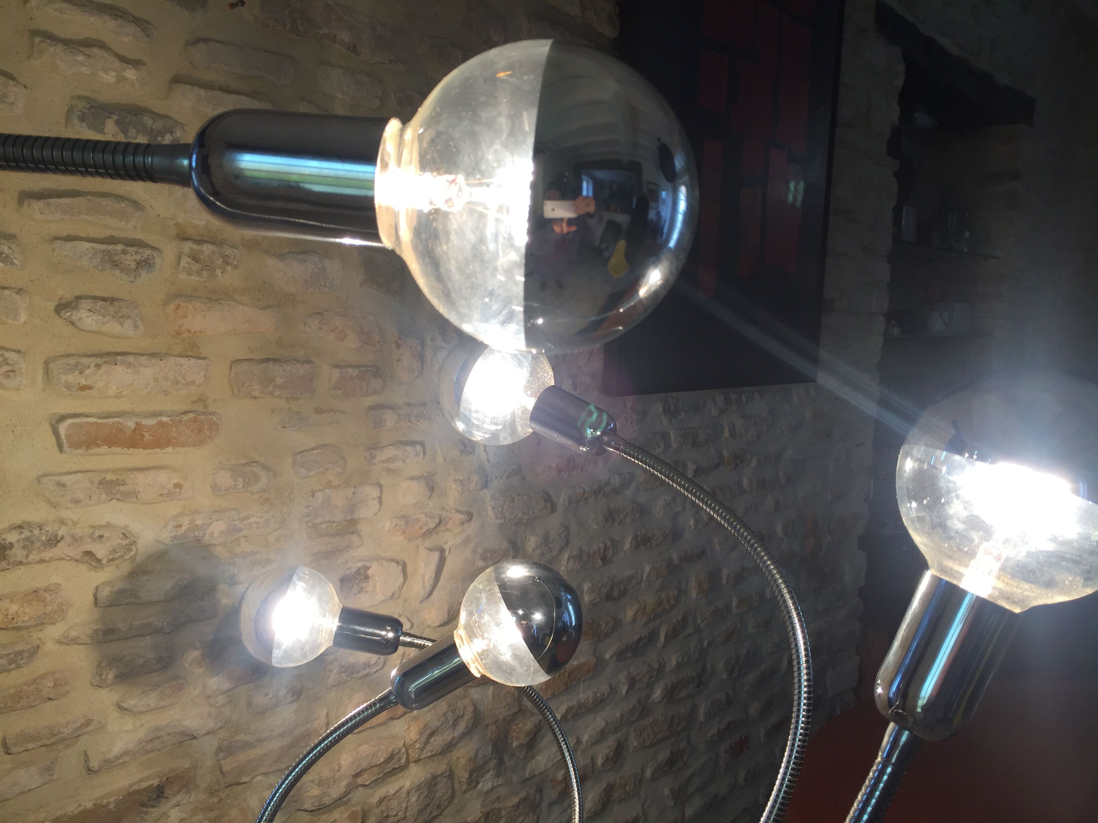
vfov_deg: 48.2
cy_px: 412
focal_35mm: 29
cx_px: 549
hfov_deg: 61.7
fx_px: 920
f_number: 2.2
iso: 40
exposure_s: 1/100
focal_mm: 4.15
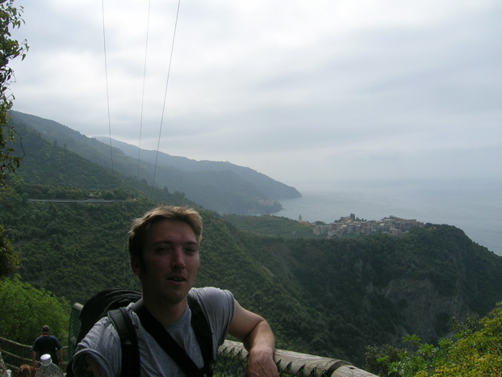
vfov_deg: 39.7
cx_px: 255
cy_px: 193
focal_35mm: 36
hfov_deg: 51.3
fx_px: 522
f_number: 4.8
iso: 50
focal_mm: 5.4
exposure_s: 1/692
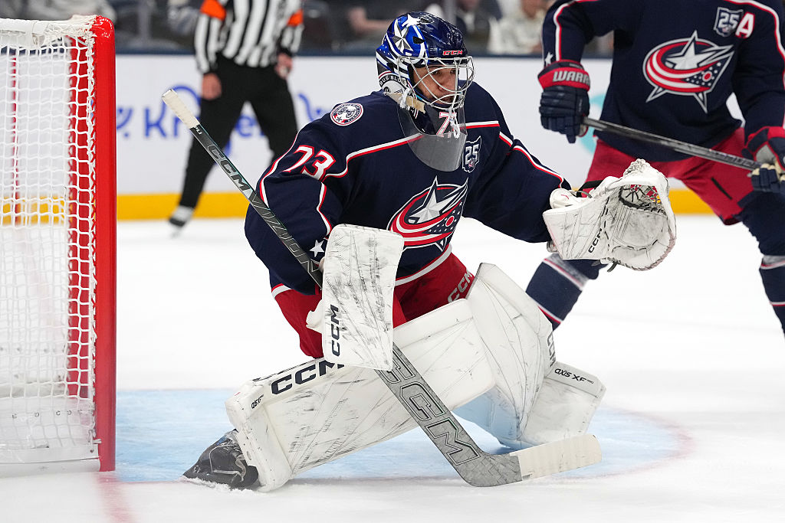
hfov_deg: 16.7
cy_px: 262
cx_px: 392
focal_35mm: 123
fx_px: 2682
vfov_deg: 11.1
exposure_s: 1/3200
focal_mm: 123
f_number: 3.2
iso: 4000
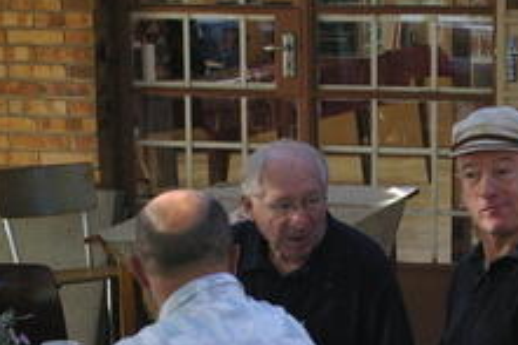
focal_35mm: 168
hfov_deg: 12.2
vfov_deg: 8.1
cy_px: 268
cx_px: 407
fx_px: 2416
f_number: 5.6
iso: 1600
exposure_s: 1/90
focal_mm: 55
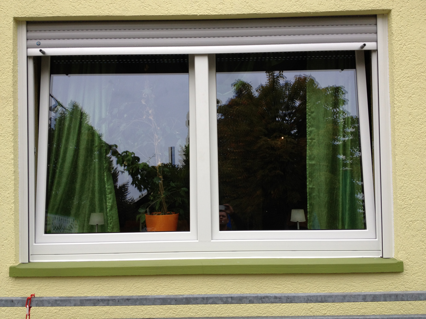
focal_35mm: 35
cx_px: 213
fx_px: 431
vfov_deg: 40.7
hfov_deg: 52.6
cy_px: 160
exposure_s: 1/349
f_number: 2.4
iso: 64
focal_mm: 4.28
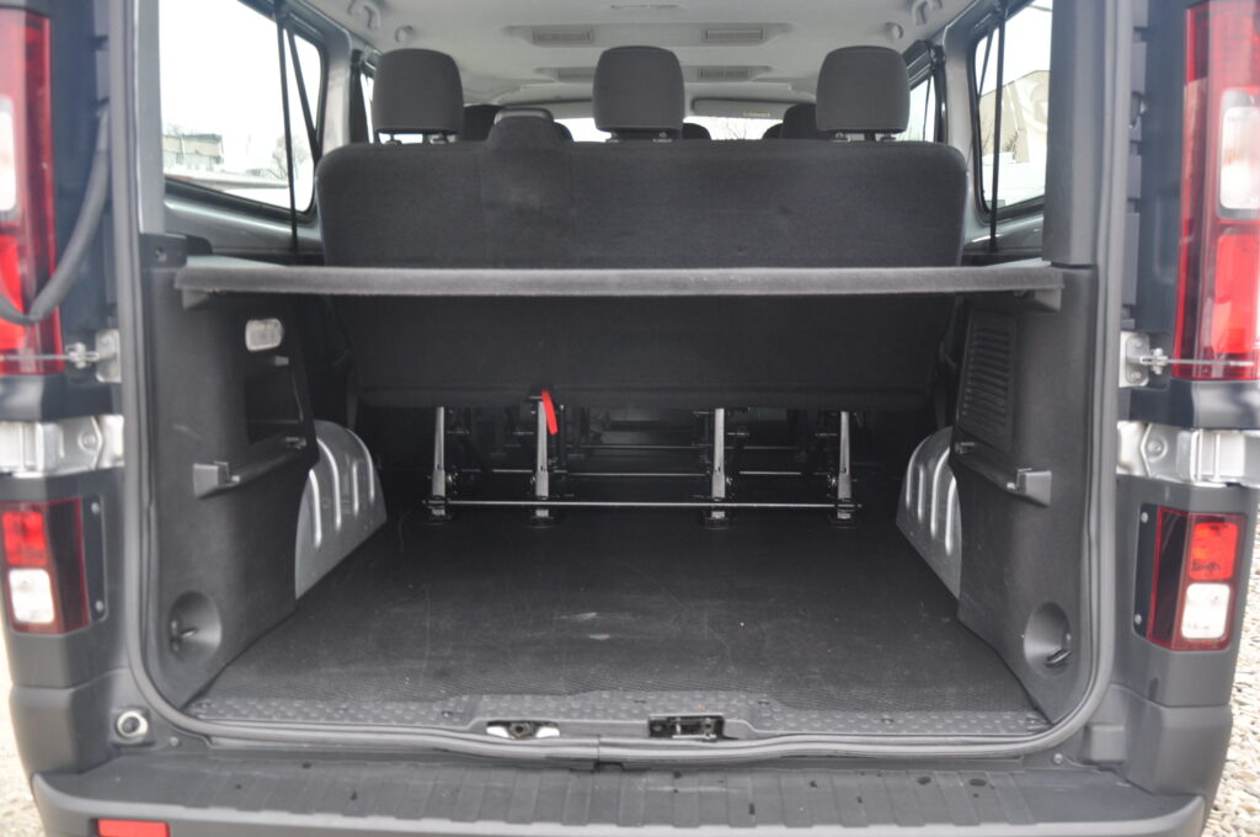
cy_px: 418
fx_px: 944
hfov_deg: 67.4
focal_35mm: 27
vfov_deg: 47.8
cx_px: 630
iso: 400
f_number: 3.5
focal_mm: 18
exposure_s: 1/40
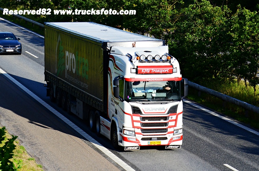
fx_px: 991
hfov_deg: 14.9
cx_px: 130
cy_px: 86
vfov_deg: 9.9
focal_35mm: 138
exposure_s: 1/1600
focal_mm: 92
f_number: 8
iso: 640
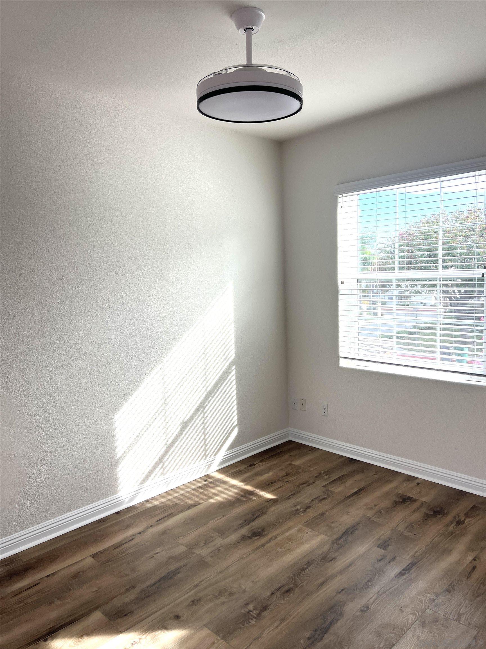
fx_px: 487
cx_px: 243
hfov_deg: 53.1
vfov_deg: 67.3
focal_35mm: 26
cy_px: 324
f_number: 1.5
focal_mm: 5.7
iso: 50
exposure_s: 1/374
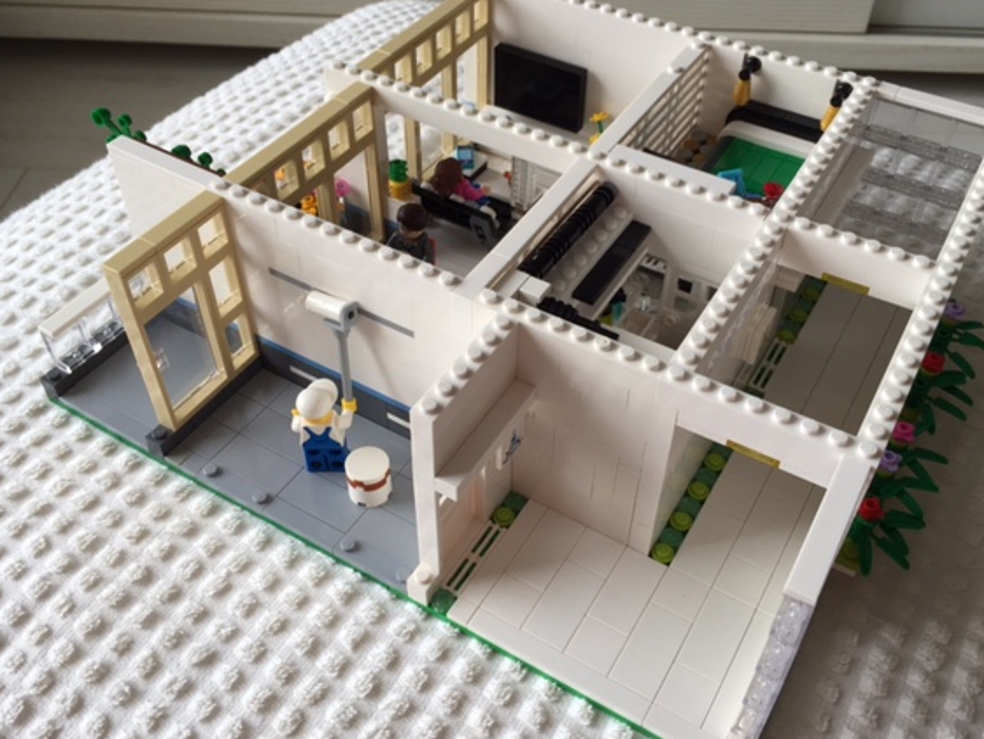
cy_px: 370
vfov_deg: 43.0
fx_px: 938
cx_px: 510
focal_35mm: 33
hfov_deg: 55.3
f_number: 2.2
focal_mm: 4.15
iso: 32
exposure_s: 1/161
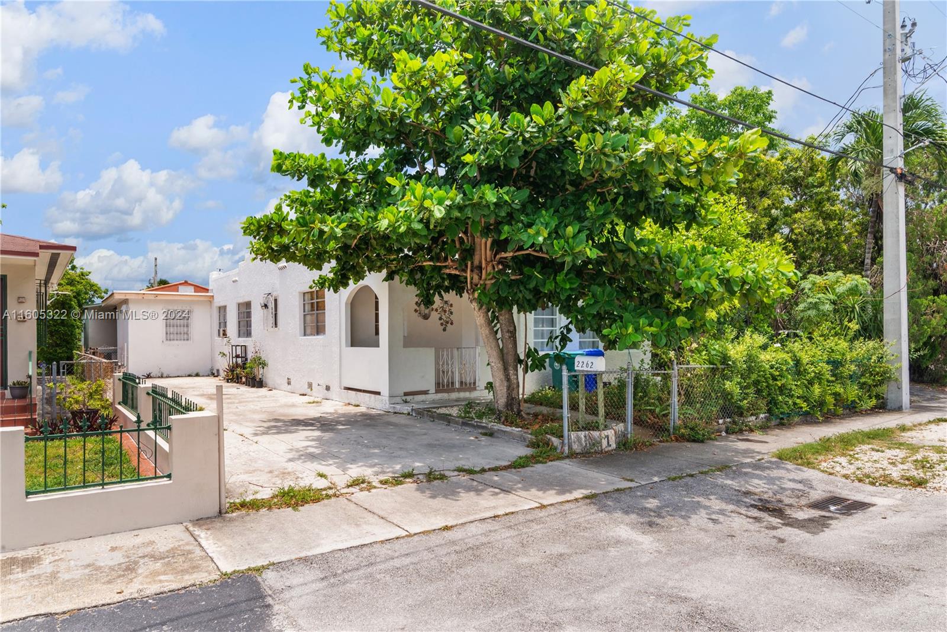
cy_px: 316
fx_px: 605
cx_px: 474
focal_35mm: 23
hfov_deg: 76.1
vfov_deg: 55.1
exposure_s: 1/125
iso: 320
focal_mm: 23
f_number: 16
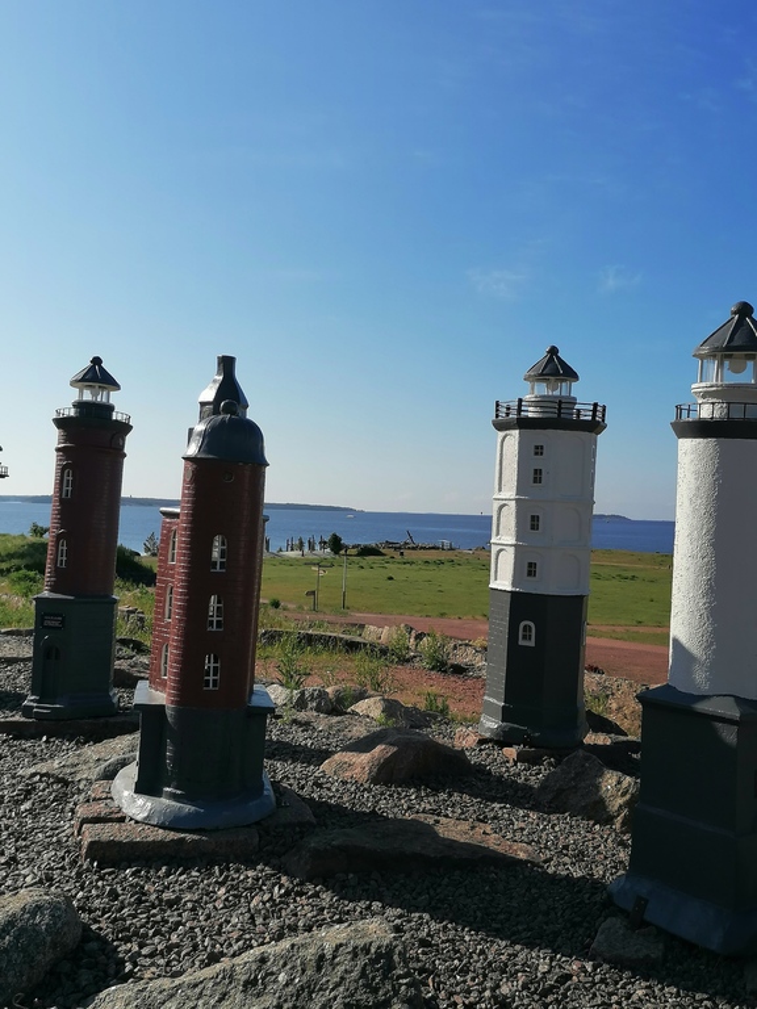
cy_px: 504
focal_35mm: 36
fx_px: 1050
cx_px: 378
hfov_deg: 39.7
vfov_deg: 51.4
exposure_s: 1/2398
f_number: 1.8
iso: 50
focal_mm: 4.75
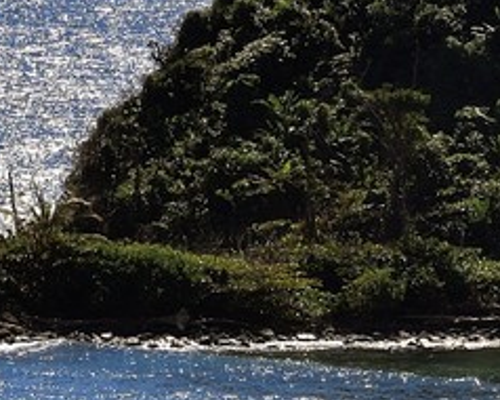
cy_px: -280
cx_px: -1105
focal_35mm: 1168
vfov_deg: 1.3
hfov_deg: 1.6
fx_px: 17270
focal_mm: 185
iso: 200
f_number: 16
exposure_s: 1/320
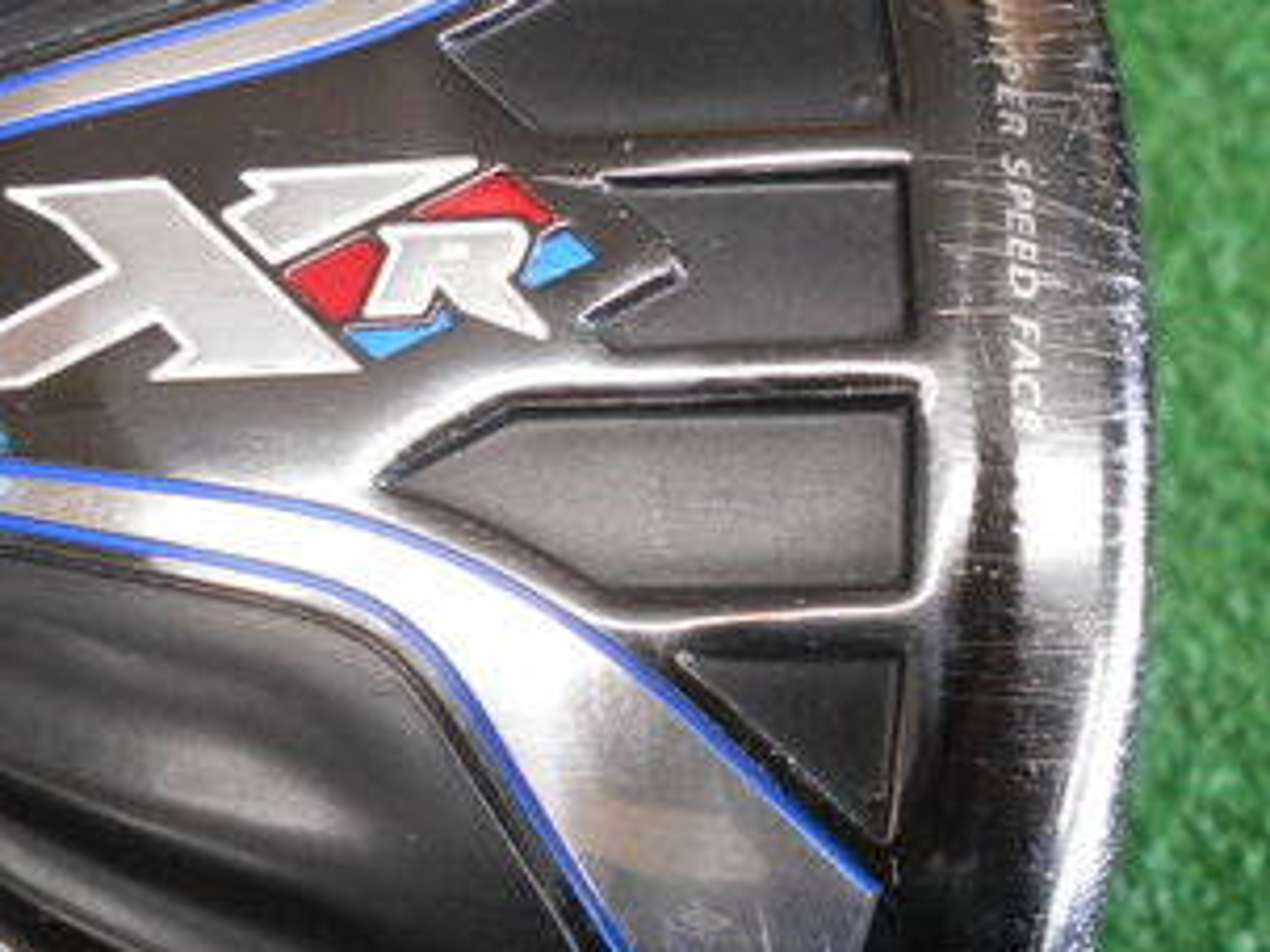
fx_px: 2017
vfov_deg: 26.5
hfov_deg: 34.4
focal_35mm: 55
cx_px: 369
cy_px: 533
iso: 280
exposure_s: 1/30
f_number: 3.2
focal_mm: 4.6
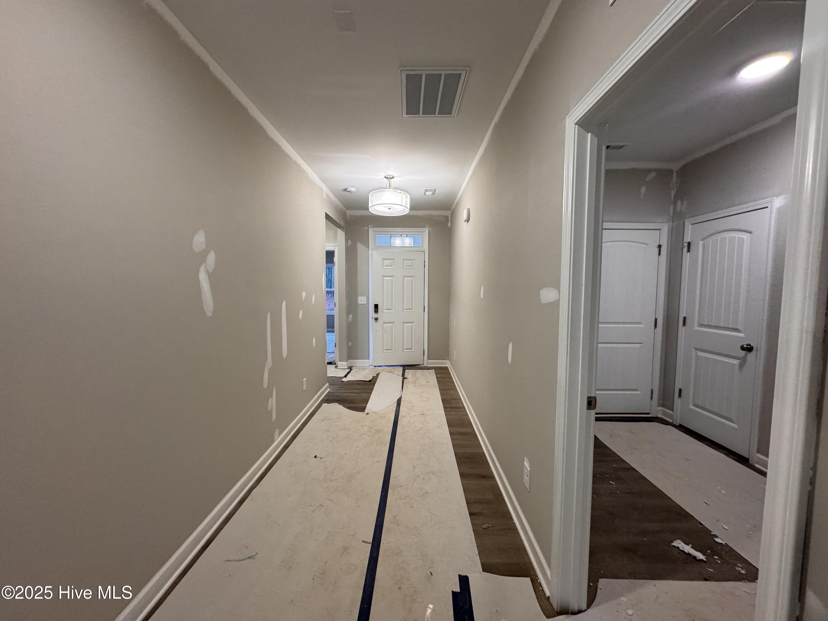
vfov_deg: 85.7
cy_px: 310
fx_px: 335
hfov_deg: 102.1
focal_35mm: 14
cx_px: 414
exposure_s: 1/120
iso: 250
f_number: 2.2
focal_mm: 2.22
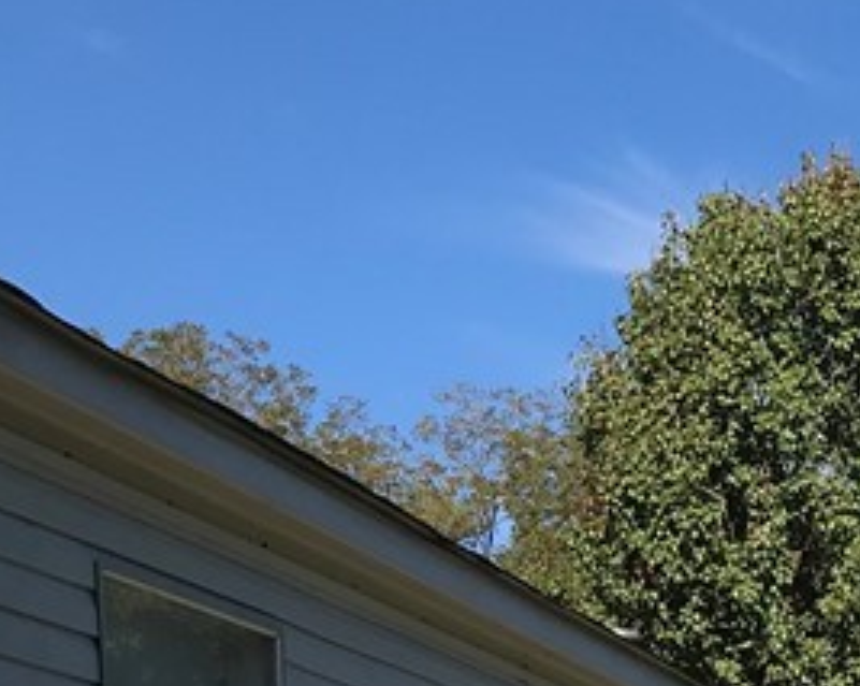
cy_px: 1166
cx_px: 1327
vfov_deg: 13.4
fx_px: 2670
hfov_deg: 16.5
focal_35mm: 105
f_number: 1.8
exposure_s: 1/2179
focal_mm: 3.99
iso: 20
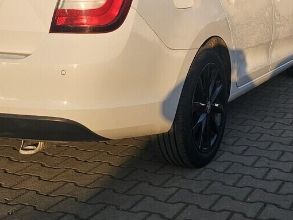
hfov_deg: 29.6
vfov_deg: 21.2
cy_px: -33
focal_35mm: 65
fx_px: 550
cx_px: 200
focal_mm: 6.3
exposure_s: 1/490
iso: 10
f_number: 1.7
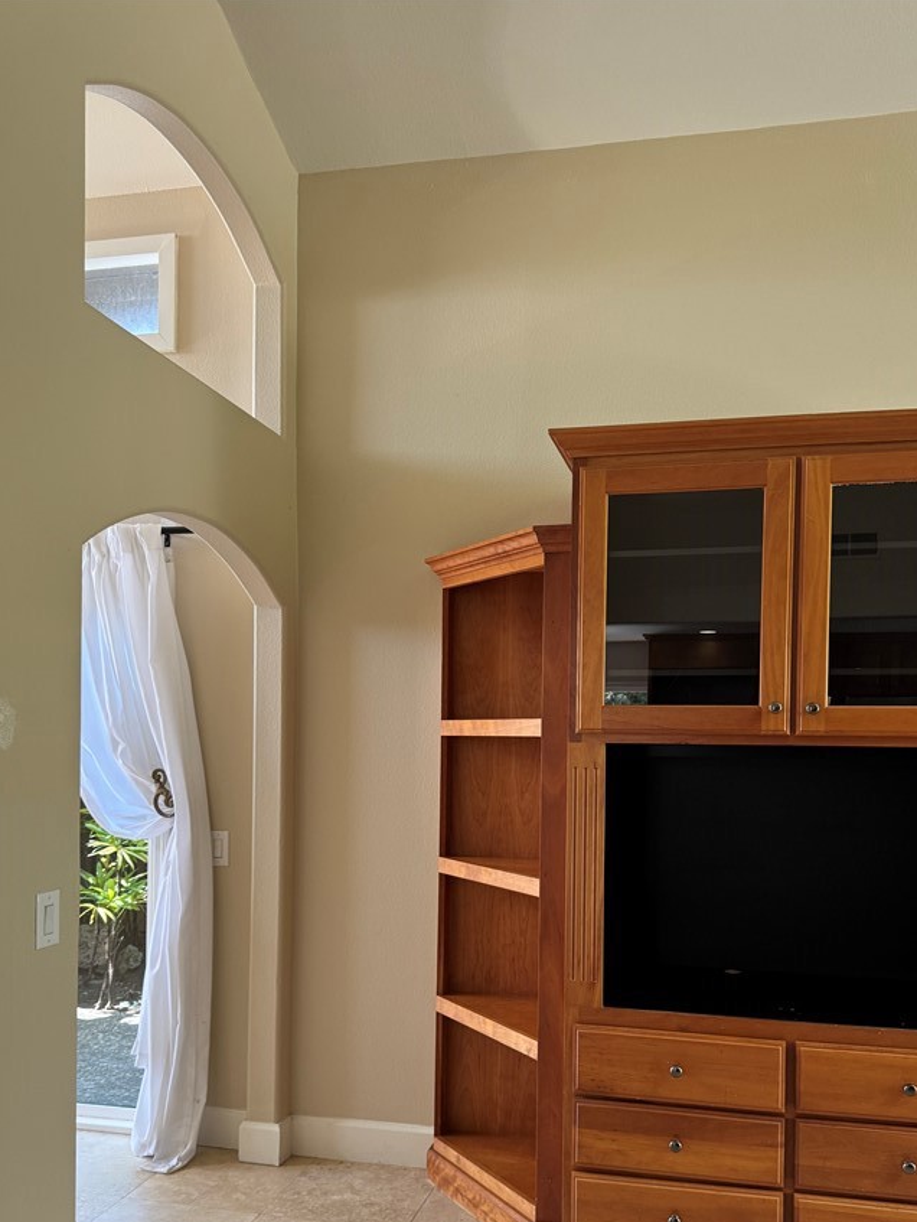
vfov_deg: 61.1
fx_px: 1024
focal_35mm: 29
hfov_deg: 48.2
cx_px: 506
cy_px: 736
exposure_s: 1/120
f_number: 1.78
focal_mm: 6.76
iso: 160
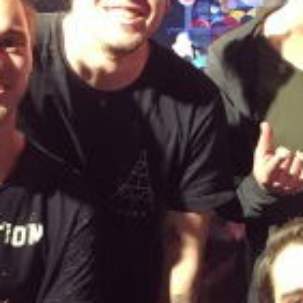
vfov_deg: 18.9
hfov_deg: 18.3
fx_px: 901
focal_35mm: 91
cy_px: 239
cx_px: 342
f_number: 2.2
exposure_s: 1/17
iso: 320
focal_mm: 4.15
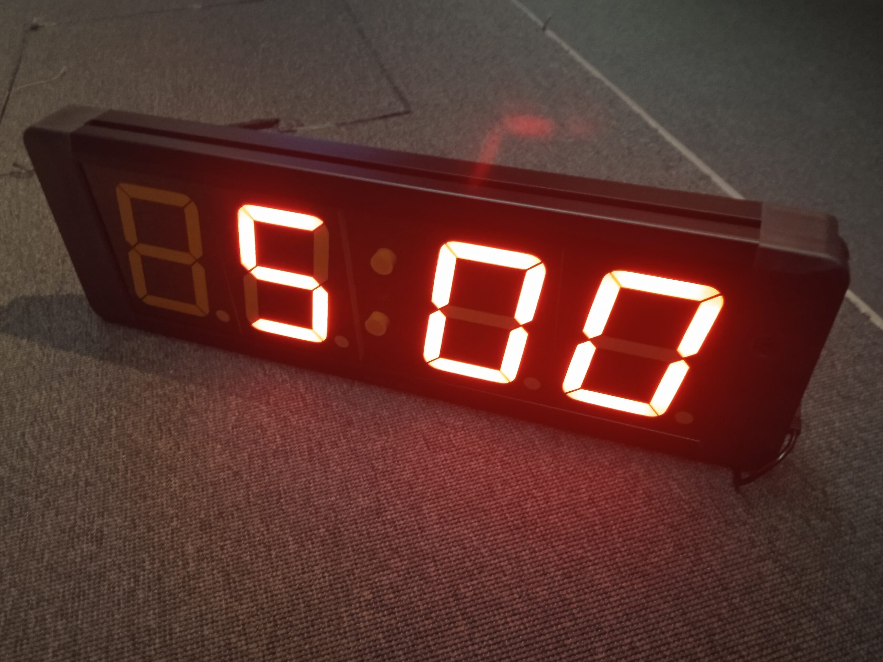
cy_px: 331
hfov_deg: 63.4
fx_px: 714
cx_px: 442
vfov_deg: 49.7
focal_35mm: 28
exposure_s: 1/14.3
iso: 762
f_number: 2.2
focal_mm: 3.43
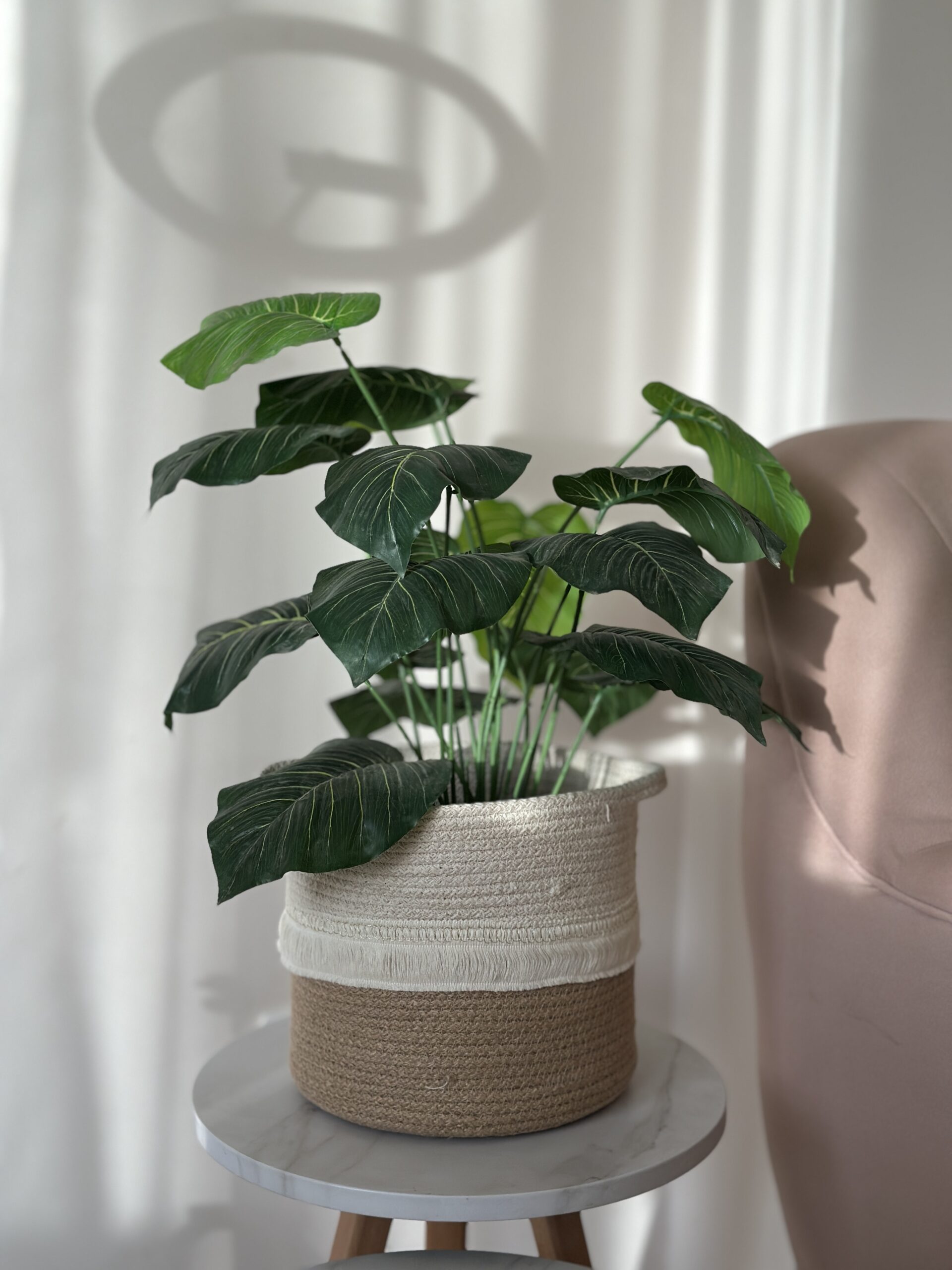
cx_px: 476
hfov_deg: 30.3
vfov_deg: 39.7
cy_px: 635
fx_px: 1760
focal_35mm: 48
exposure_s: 1/100
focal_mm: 6.86
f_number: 1.78
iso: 100
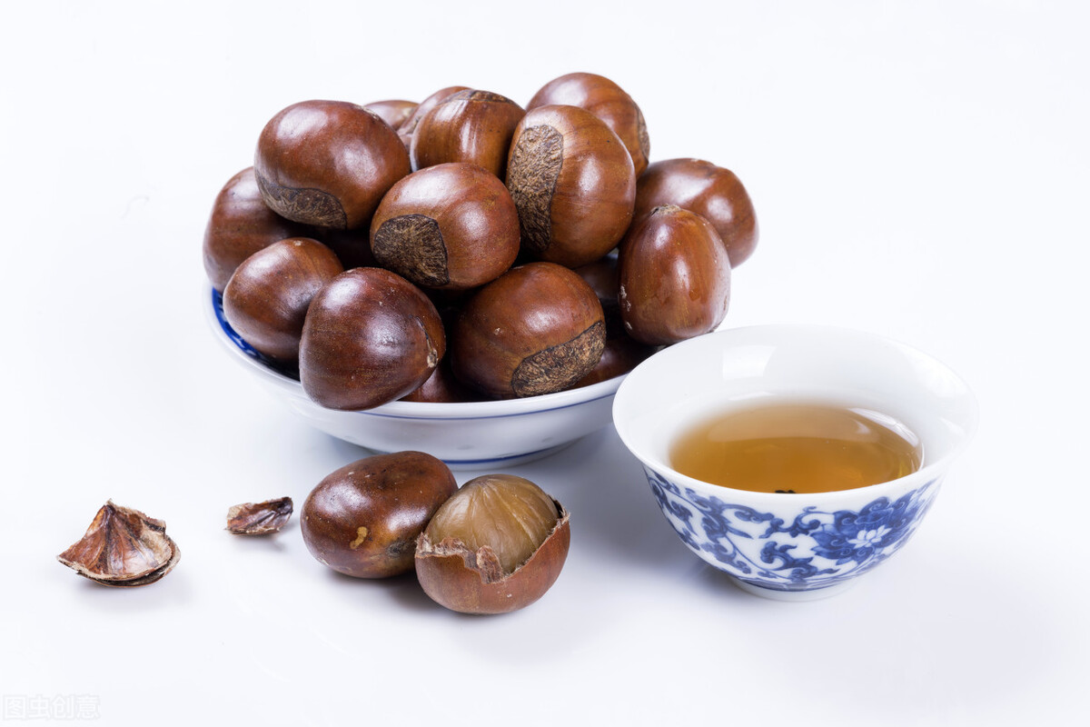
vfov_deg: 13.0
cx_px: 545
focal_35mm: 105
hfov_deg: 19.5
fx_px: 3179
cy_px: 364
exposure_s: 1/125
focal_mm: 105
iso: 100
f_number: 20
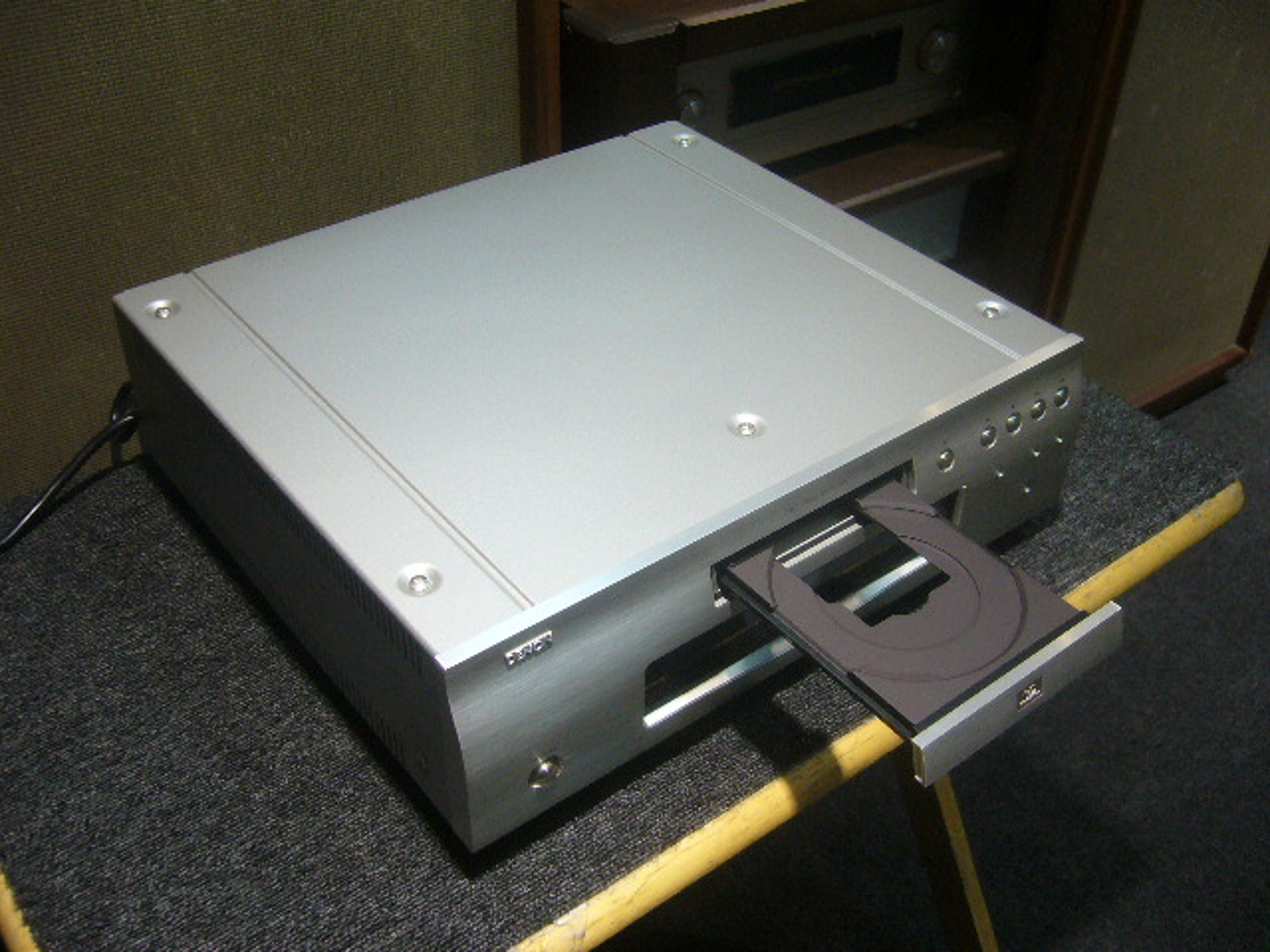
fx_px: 1284
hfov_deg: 52.6
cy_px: 476
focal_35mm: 35
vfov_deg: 40.7
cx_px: 635
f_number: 2.8
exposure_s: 1/80
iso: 200
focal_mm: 5.8
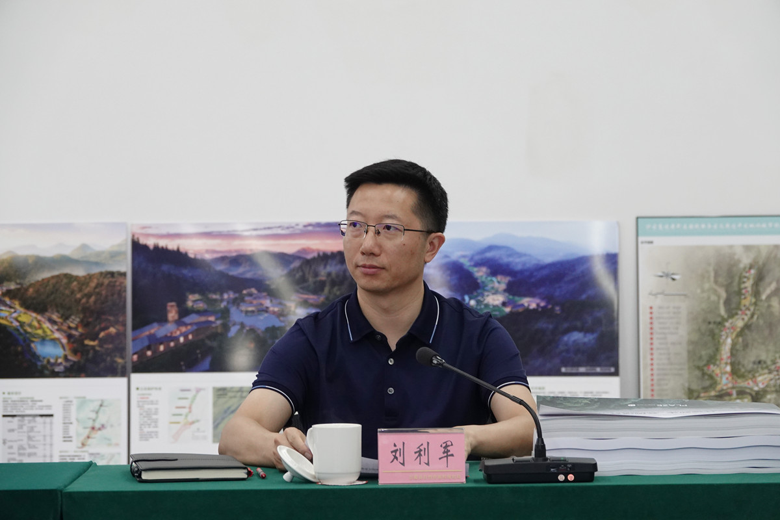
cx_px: 390
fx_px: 3011
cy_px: 260
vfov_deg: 9.9
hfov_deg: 14.8
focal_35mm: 139
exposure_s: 1/125
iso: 800
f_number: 4
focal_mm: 51.14
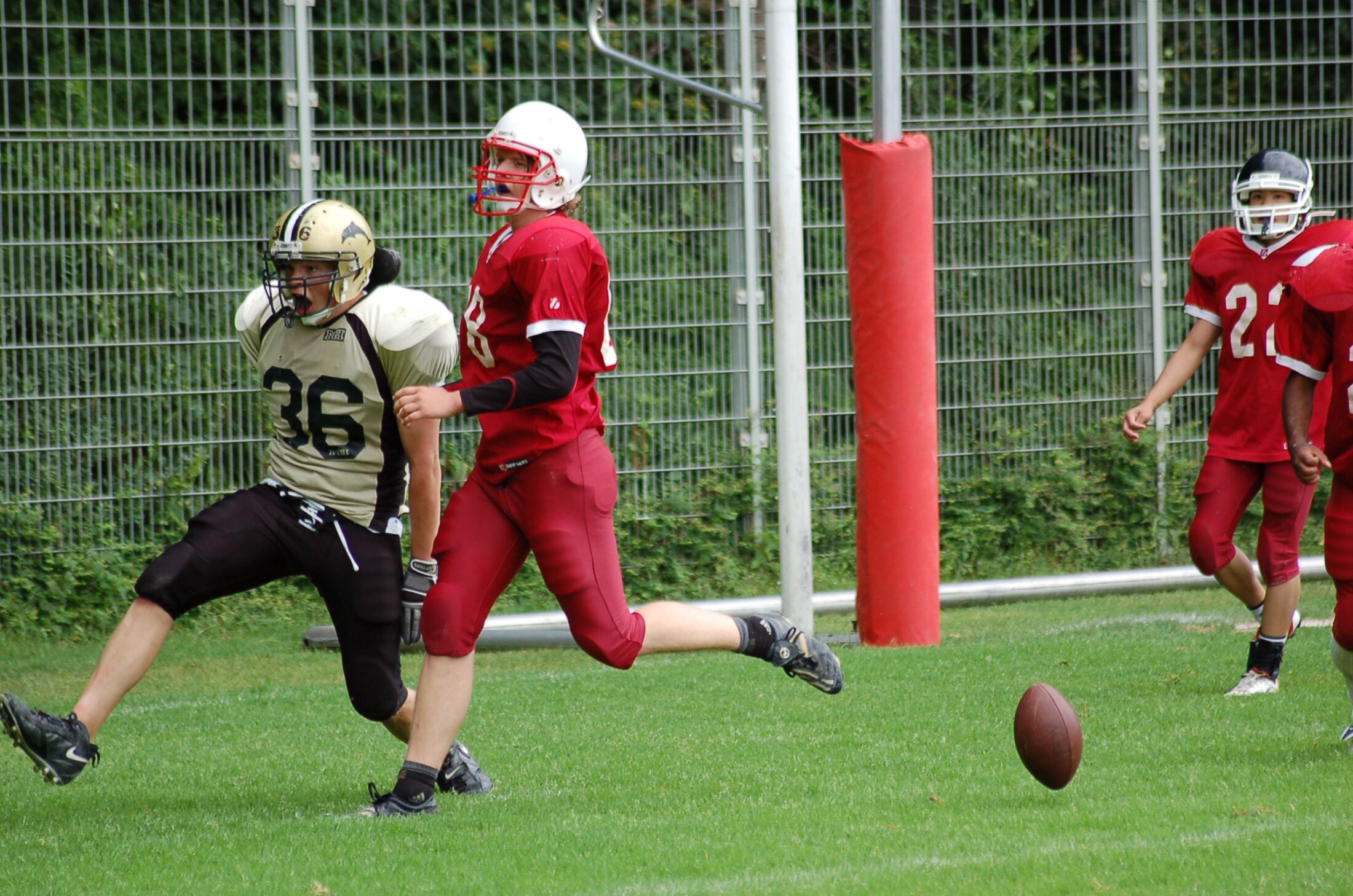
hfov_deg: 9.2
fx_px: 8440
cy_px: 448
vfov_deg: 6.1
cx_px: 676
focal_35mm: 225
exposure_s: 1/800
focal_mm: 150
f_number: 4.5
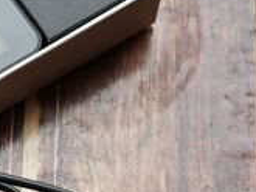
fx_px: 2272
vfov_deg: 4.8
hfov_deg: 6.2
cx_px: -309
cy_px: 63
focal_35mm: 307
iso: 2000
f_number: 4.5
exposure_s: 1/250
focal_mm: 55
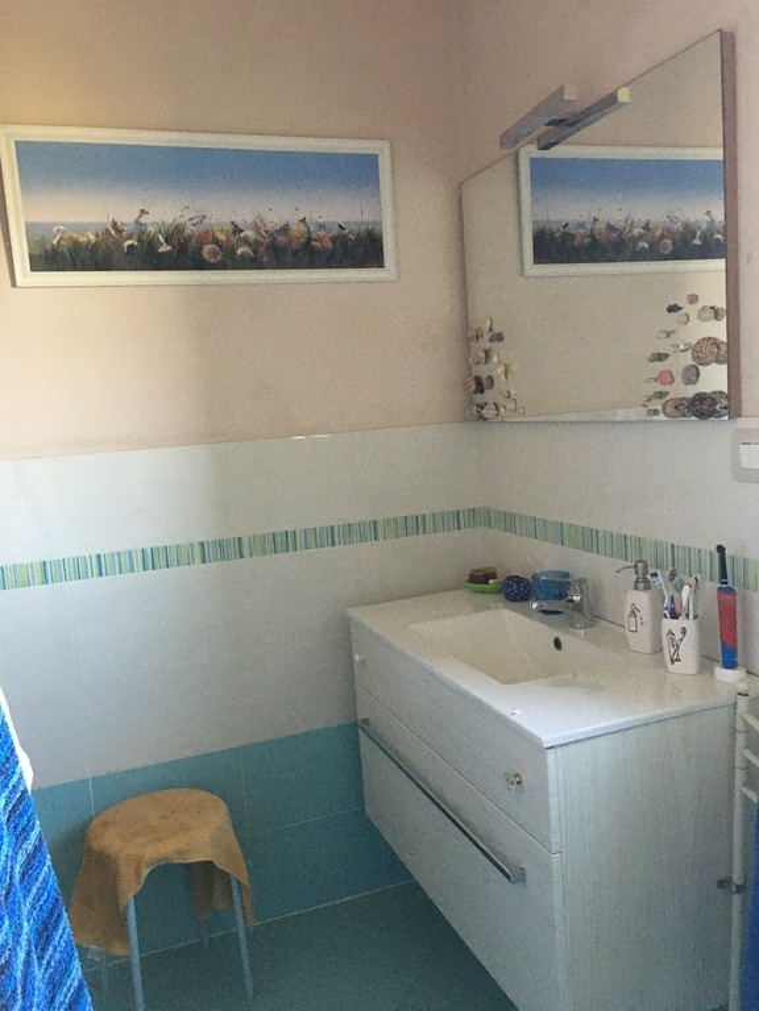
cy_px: 506
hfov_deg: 48.2
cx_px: 380
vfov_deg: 61.7
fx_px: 848
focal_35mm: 29
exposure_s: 1/17
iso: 250
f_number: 2.2
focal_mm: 4.15
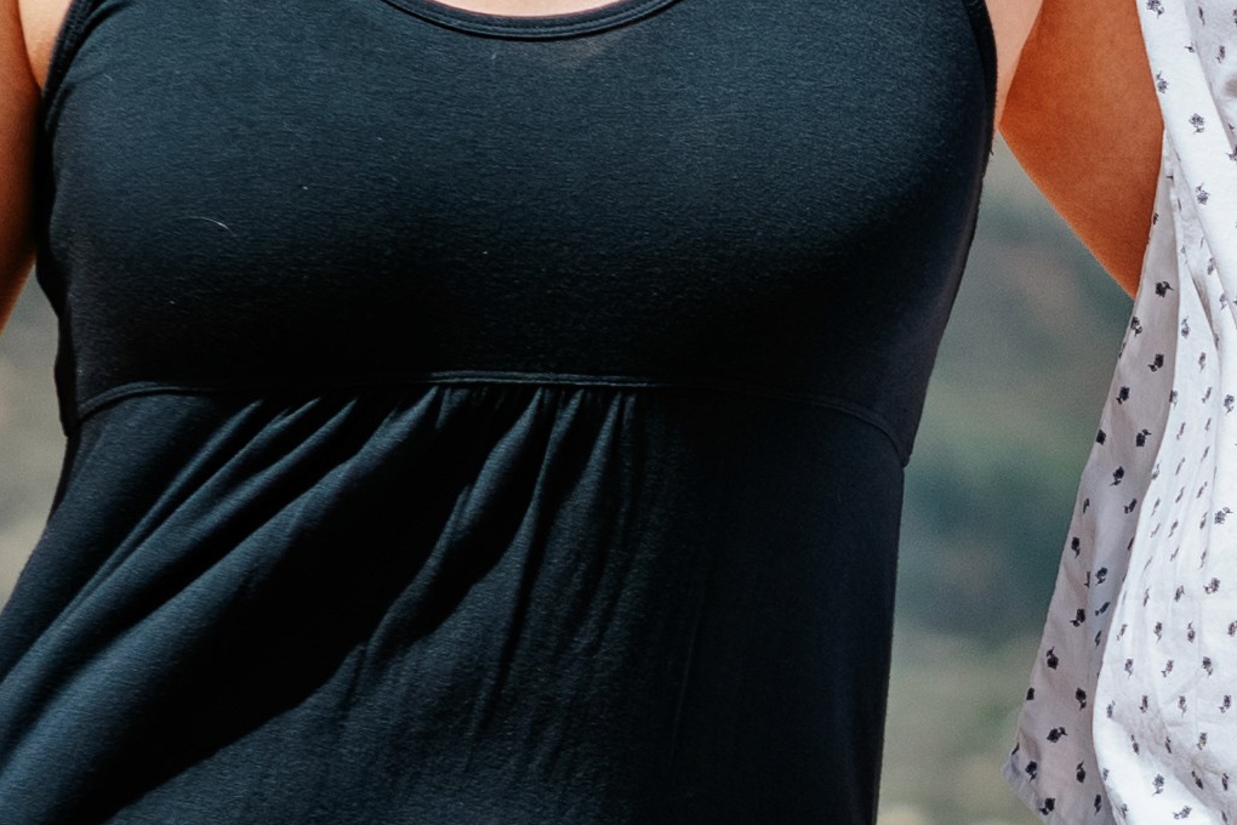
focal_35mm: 500
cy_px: 482
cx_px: 2405
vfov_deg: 2.7
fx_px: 17179
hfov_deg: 4.1
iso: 80
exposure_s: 1/2000
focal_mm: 85
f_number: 3.5
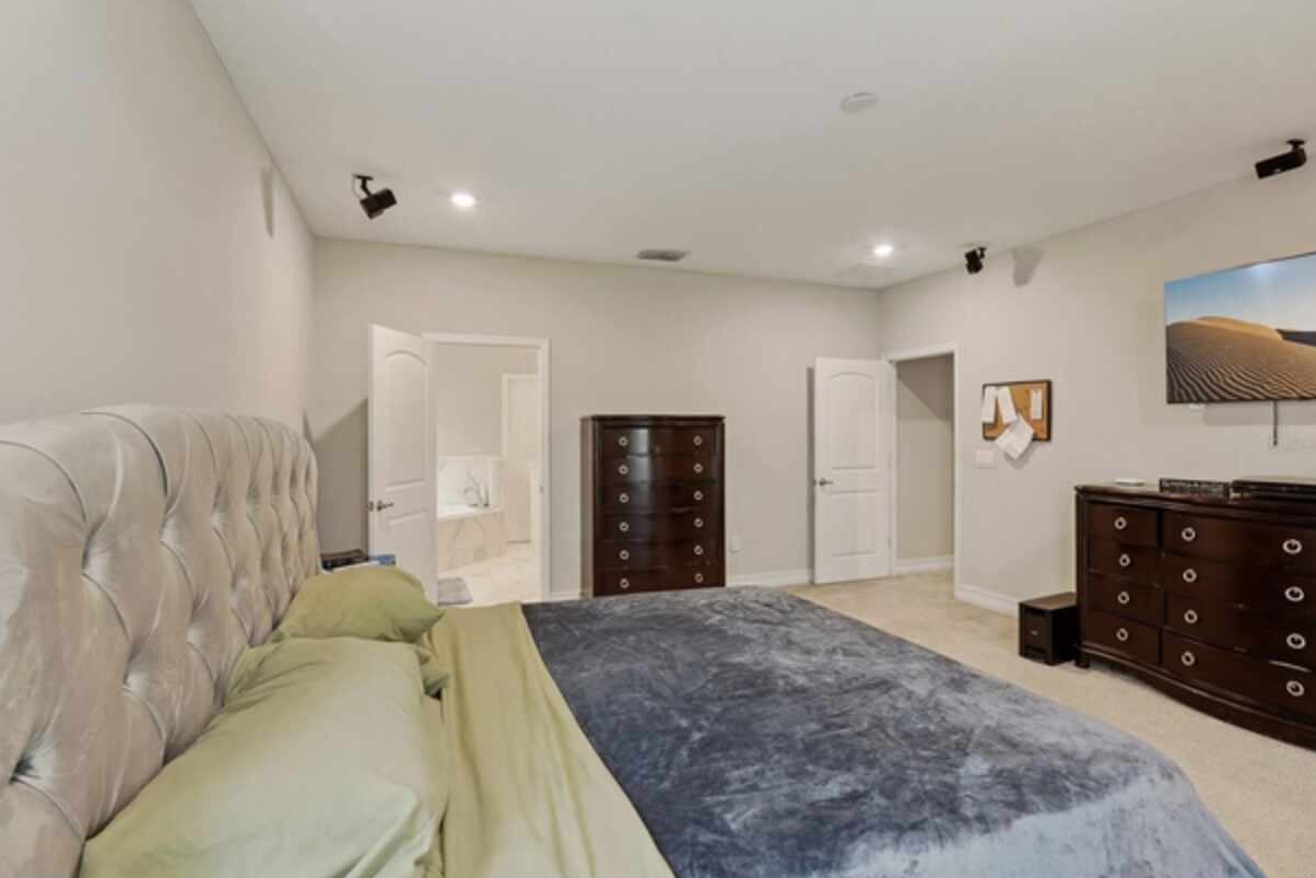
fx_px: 621
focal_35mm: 17
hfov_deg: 93.3
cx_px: 648
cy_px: 445
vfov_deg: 70.5
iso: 400
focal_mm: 16
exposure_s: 1/5
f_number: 8
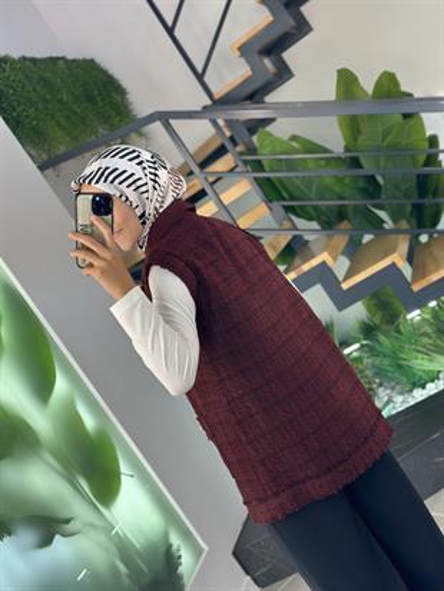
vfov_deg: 39.6
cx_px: 222
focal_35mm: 48
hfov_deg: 30.3
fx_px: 820
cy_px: 296
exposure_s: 1/197
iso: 80
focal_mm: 6.86
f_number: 1.78
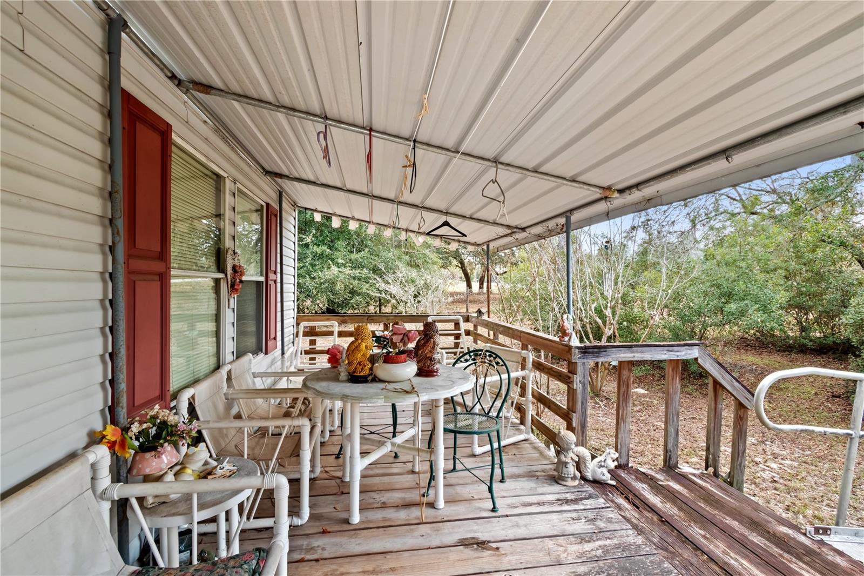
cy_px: 288
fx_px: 360
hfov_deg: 100.4
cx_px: 432
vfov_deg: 77.3
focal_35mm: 15
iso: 100
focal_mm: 10
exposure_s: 1/8
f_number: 9
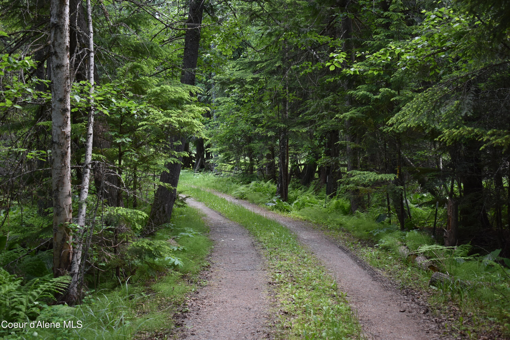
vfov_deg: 26.5
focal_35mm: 51
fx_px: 723
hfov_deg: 38.9
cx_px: 255
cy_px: 170
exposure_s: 1/50
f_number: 4.5
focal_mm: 34
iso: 280
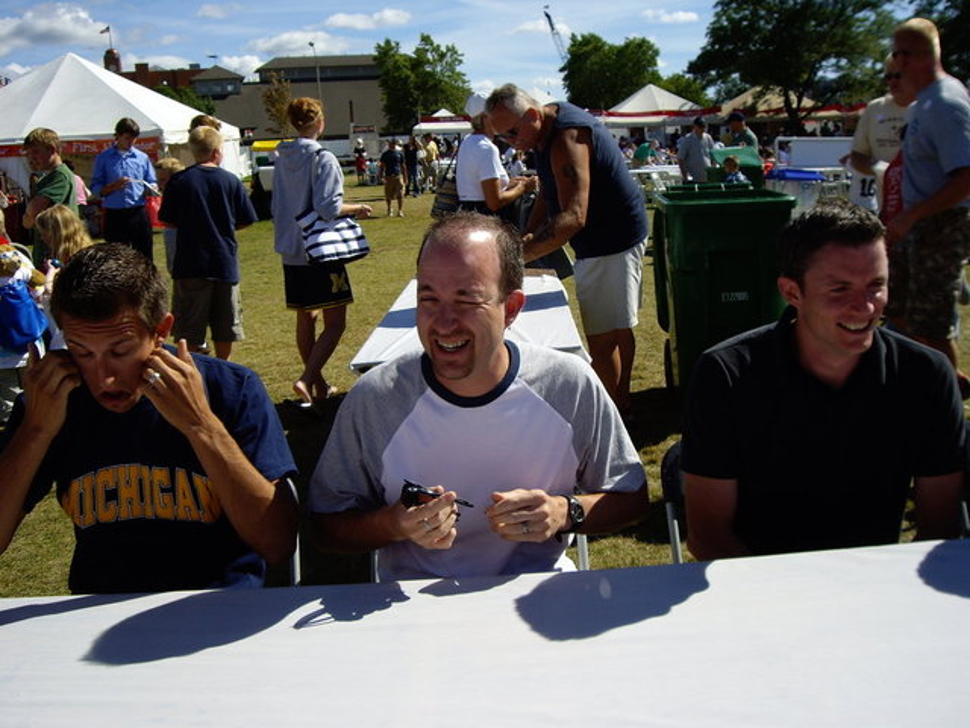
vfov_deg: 37.7
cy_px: 364
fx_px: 1065
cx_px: 485
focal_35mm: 38
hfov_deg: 49.0
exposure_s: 1/500
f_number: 4.3
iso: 50
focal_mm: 6.2
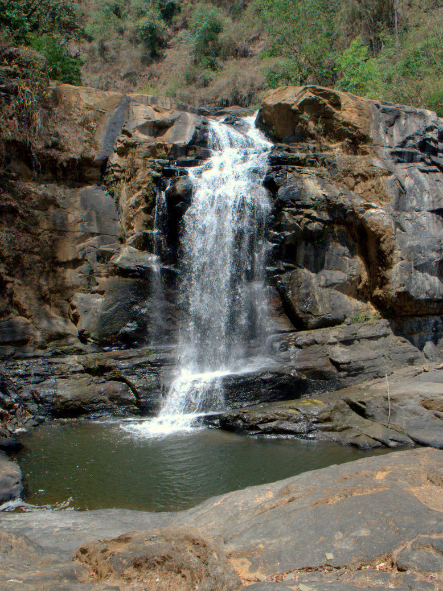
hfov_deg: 46.8
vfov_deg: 60.0
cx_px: 227
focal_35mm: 30
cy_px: 282
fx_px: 512
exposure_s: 1/200
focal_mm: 18
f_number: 22
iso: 800
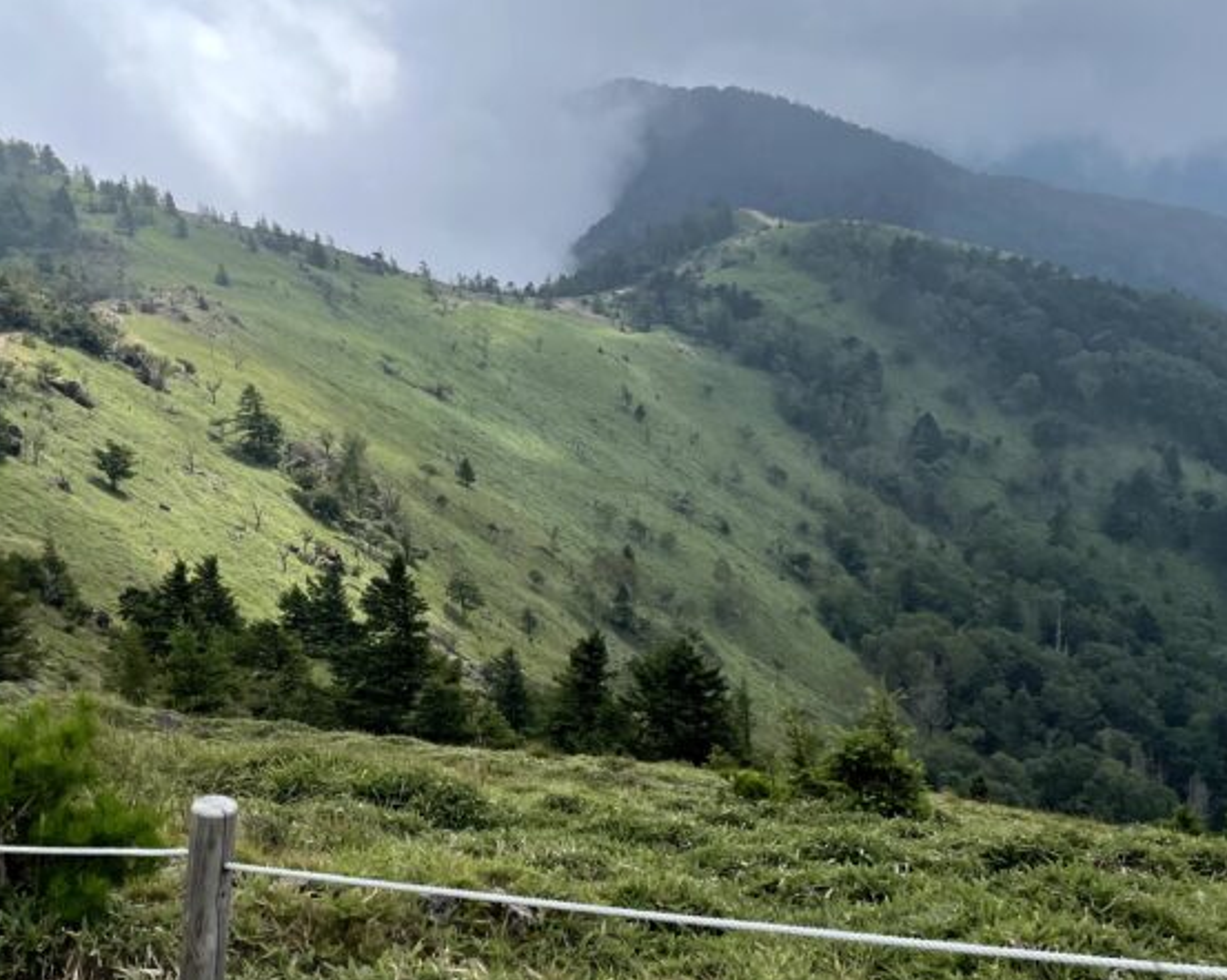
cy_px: 335
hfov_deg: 39.6
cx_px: 597
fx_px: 1706
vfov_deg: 31.8
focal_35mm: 47
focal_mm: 4.2
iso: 32
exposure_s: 1/6897
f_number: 1.6
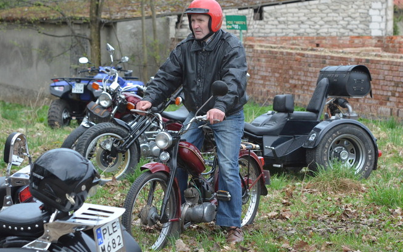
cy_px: 114
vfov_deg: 8.3
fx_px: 1730
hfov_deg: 13.3
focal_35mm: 158
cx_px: 199
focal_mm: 95
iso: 1600
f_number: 6.3
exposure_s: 1/640
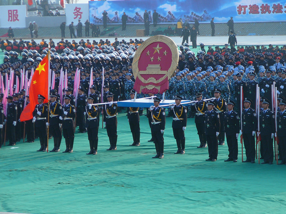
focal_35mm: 177
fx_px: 1462
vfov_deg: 8.4
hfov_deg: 11.2
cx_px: 143
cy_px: 107
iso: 80
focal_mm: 26.3
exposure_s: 1/200
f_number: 4
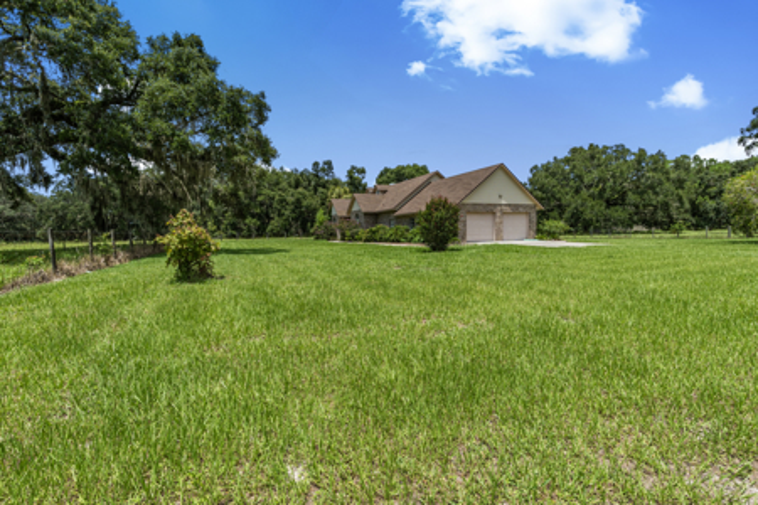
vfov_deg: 72.1
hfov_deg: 95.0
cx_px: 379
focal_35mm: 16
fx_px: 347
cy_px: 252
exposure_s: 1/1000
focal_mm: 11
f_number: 8
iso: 320
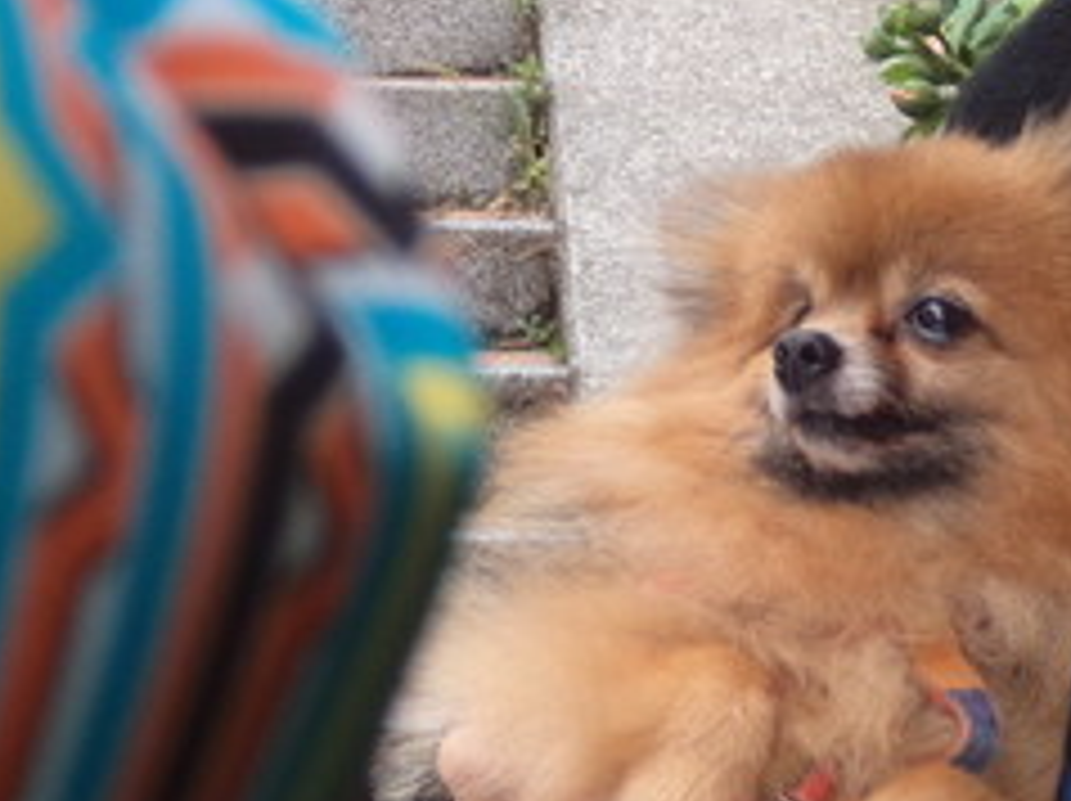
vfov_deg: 6.8
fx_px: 6738
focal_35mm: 218
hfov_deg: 9.1
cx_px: 720
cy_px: 65
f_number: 5.5
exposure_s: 1/100
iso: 80
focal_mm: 17
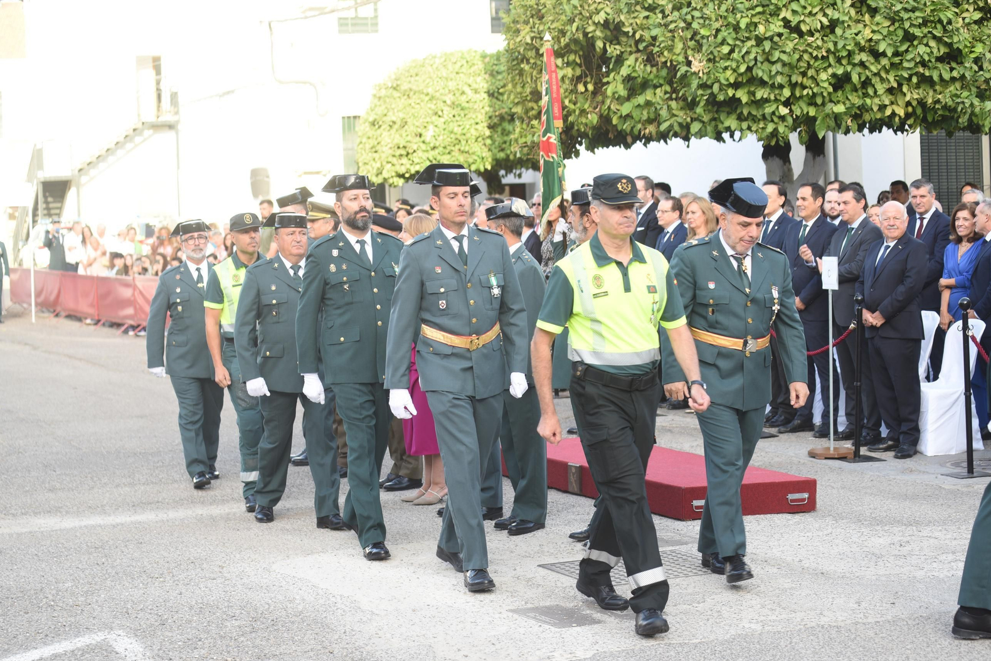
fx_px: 2175
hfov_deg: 25.7
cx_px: 501
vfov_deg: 17.3
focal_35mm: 79
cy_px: 331
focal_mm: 78
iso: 220
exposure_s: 1/160
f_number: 4
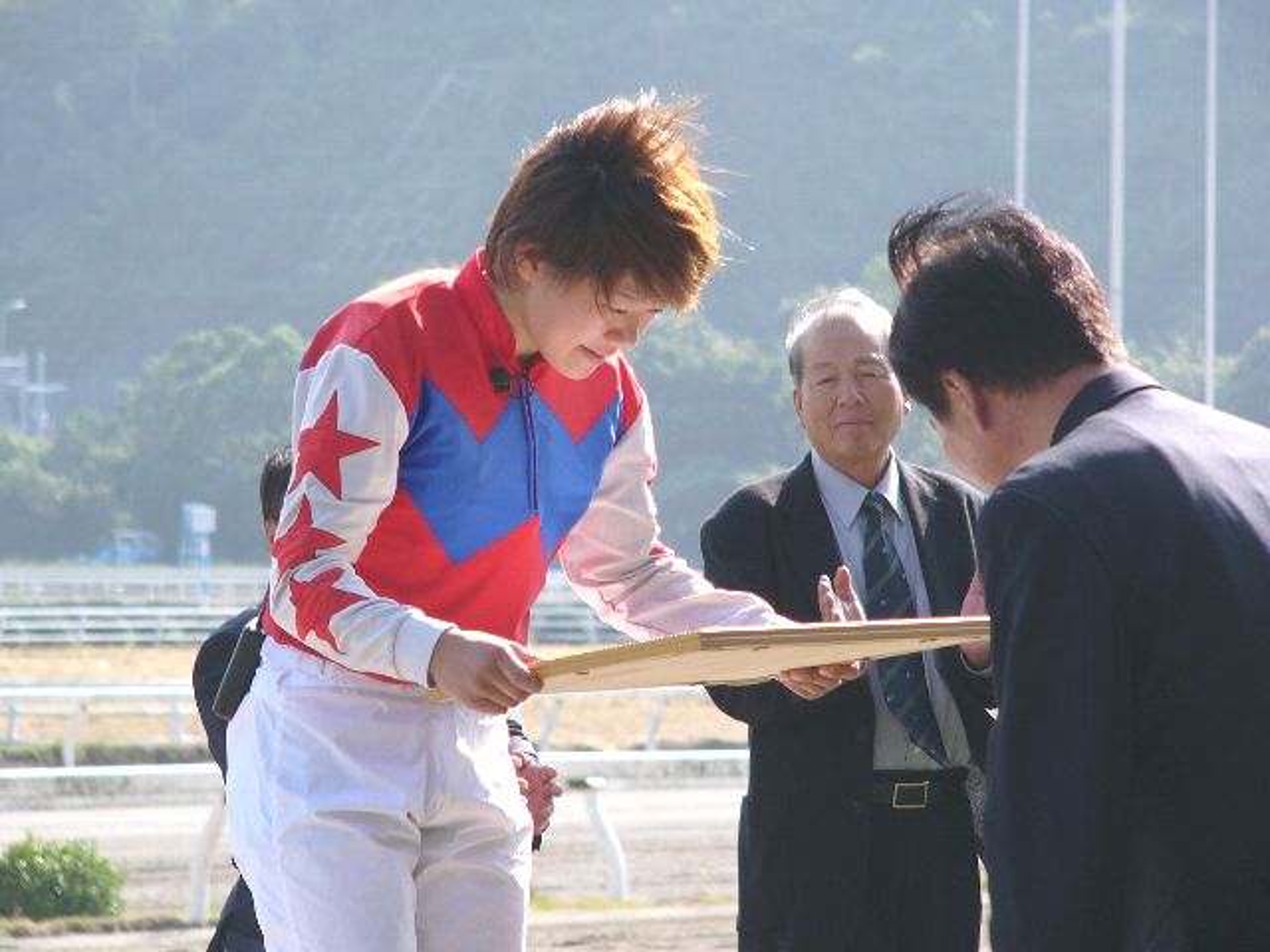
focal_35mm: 222
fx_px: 8145
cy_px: 476
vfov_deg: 6.7
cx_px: 635
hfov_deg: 8.9
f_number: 4.6
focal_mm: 37
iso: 50
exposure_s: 1/320
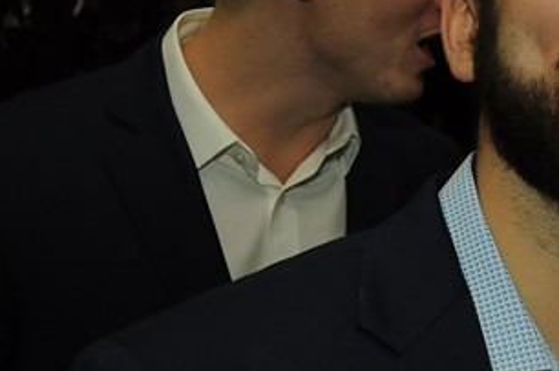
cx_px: 866
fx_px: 1901
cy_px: 236
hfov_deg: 15.3
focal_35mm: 123
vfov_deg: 11.1
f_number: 5.6
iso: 800
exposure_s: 1/60
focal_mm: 25
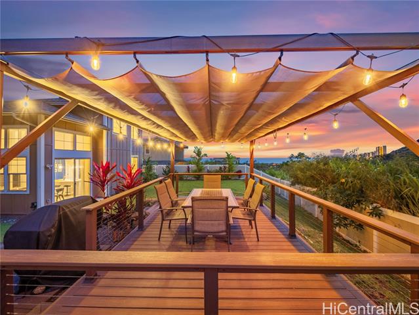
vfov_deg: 85.7
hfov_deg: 102.0
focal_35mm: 14
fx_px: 170
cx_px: 210
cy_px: 158
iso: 1000
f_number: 4
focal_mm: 7
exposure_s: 1/60
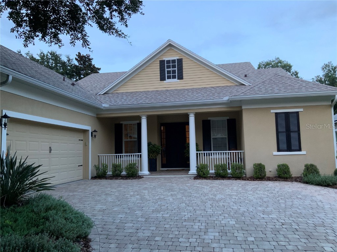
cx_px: 168
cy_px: 126
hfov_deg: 61.7
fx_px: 282
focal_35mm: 29
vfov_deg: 48.2
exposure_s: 1/60
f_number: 1.8
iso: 100
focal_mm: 3
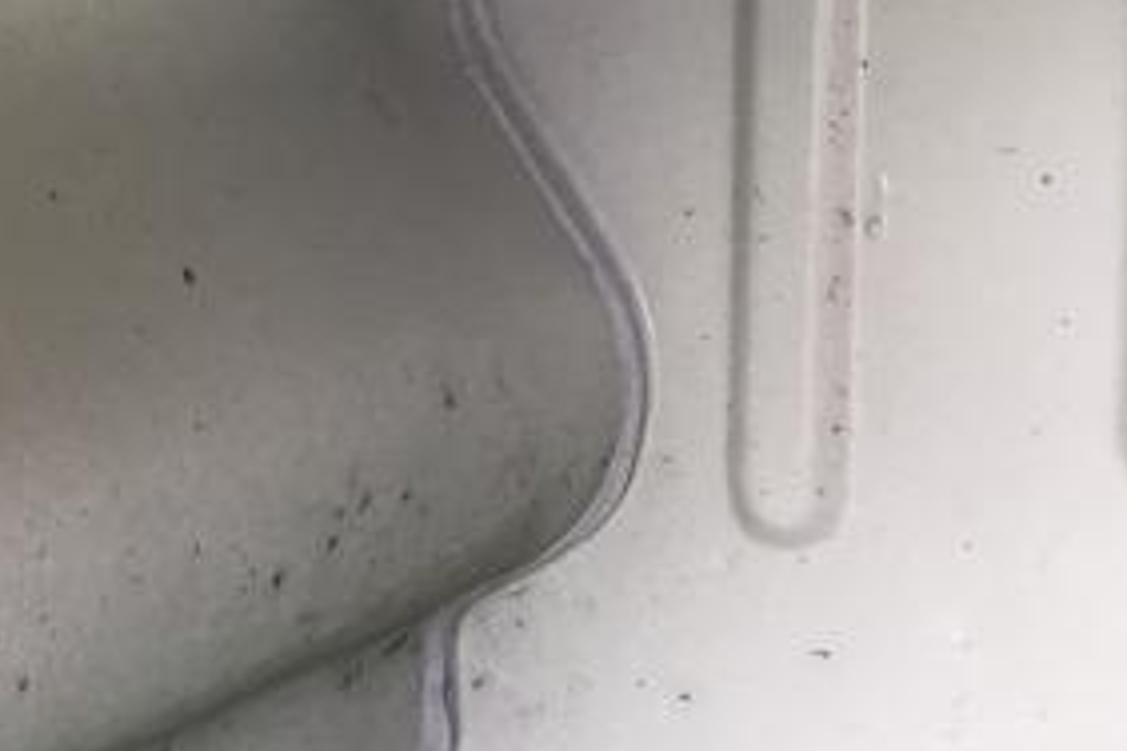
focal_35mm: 80
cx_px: 50
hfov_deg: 24.4
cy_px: 280
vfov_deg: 17.0
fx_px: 2504
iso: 40
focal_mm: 4.15
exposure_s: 1/33
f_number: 2.2
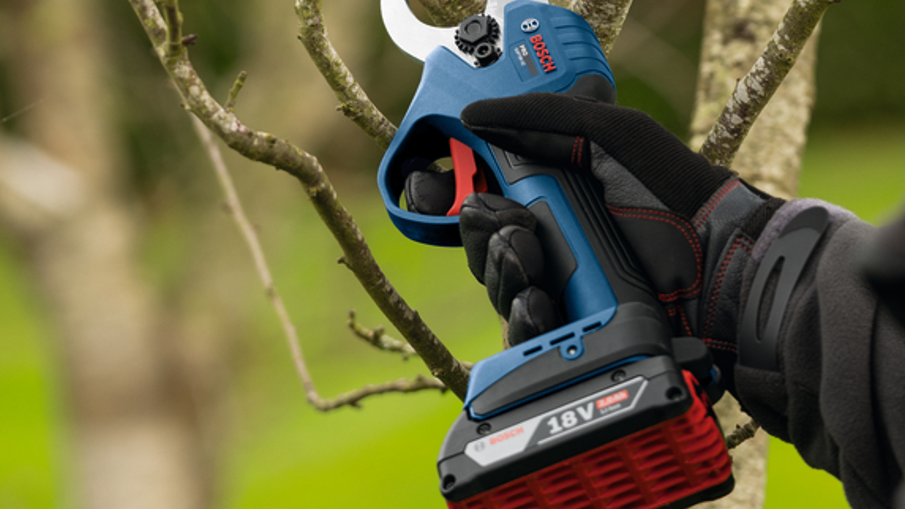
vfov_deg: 4.4
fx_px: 6646
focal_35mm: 277
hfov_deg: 7.8
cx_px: 698
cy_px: 10
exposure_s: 1/200
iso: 200
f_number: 3.2
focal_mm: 101
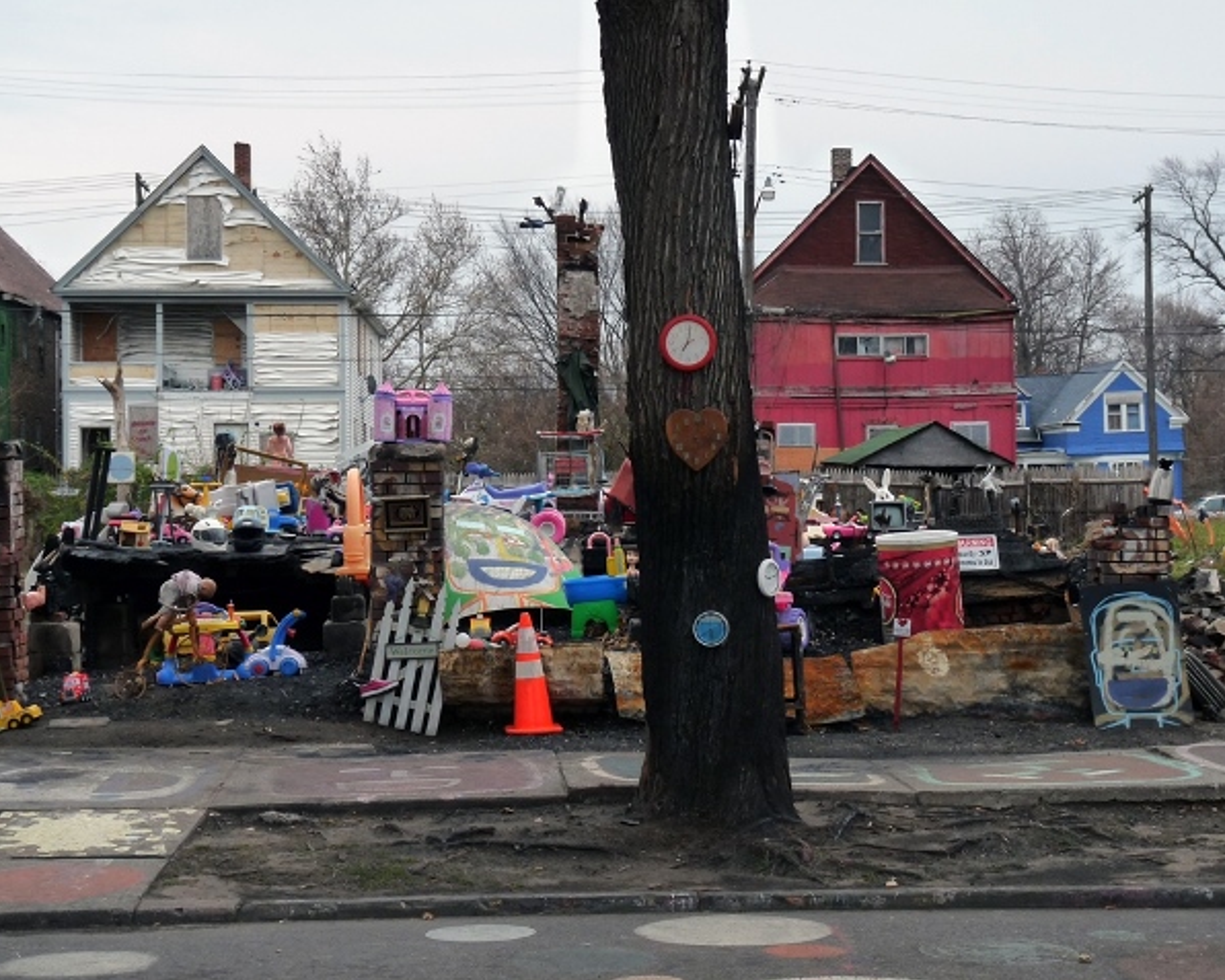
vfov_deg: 23.2
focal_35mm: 66
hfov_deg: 28.7
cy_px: 489
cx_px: 656
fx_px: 2393
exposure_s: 1/200
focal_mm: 11.1
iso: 160
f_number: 5
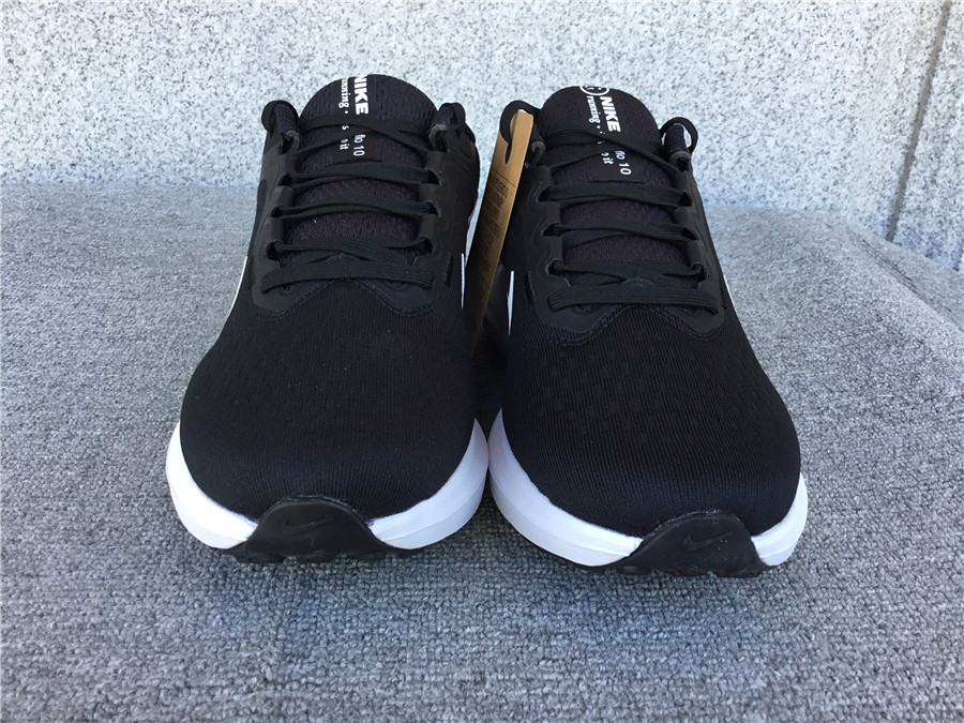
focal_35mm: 31
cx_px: 482
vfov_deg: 45.4
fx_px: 863
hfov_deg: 58.4
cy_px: 362
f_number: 2.4
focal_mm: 3.3
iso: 40
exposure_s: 1/100
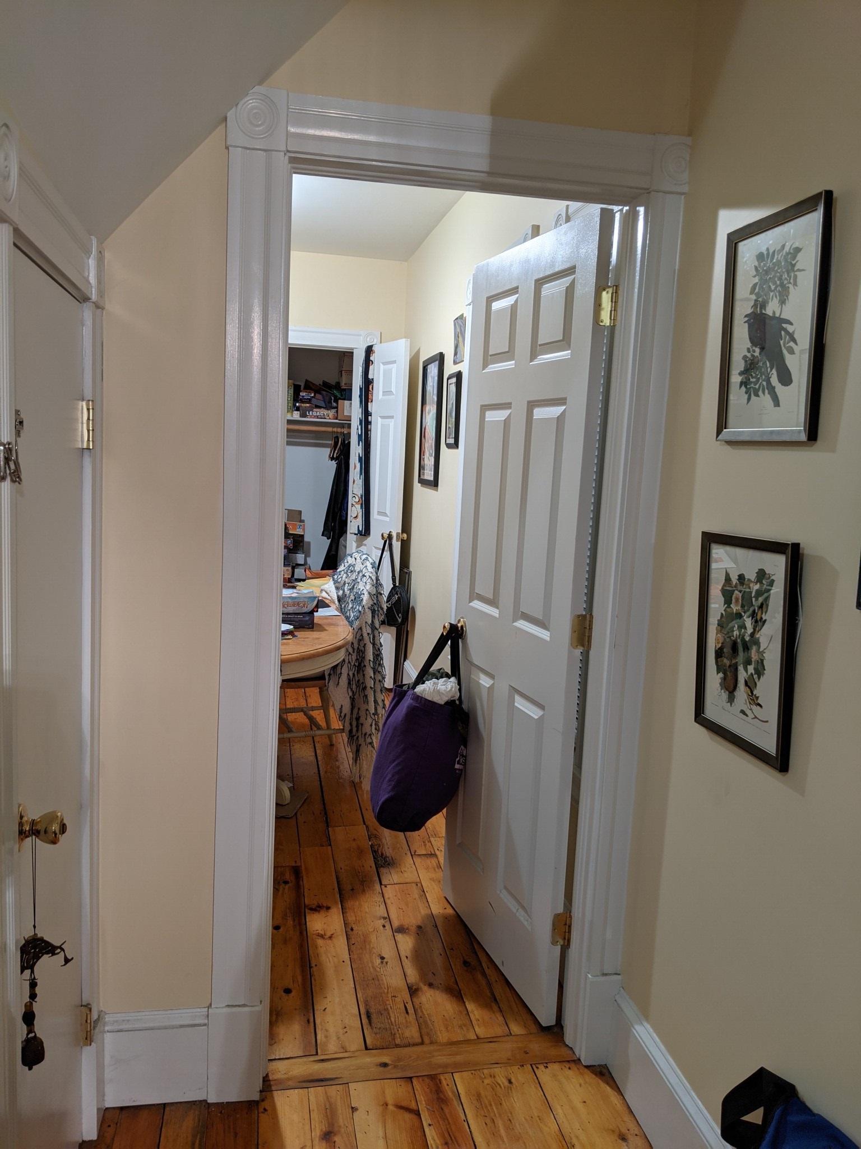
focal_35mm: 27
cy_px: 574
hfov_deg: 51.4
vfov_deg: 65.3
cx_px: 430
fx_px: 895
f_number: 1.8
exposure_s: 1/15
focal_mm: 4.44
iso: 135
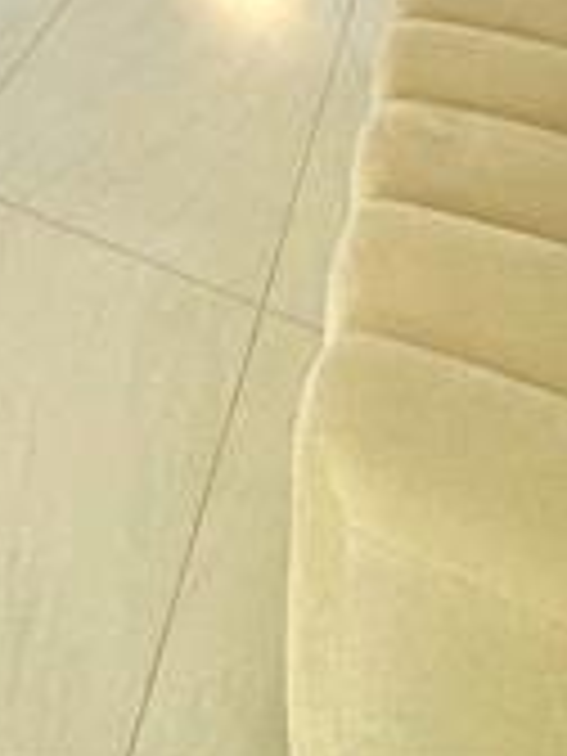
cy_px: -572
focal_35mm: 50
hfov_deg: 27.5
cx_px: 4
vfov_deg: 22.9
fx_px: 1092
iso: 160
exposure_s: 1/120
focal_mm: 2.22
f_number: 2.2
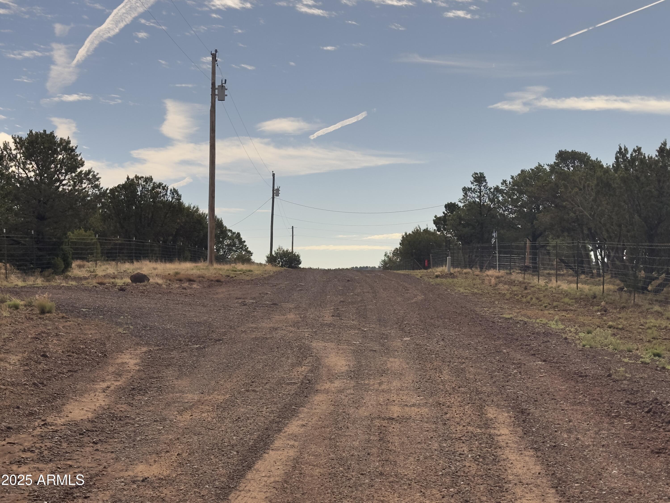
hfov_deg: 39.7
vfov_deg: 30.3
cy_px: 252
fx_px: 929
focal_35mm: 48
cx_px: 335
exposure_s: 1/7634
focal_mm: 6.86
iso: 64
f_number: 1.78
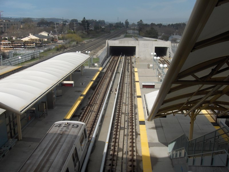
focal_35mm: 39
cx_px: 114
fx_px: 258
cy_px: 86
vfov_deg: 36.8
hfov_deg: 47.9
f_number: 4.8
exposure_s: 1/543
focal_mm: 8
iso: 50
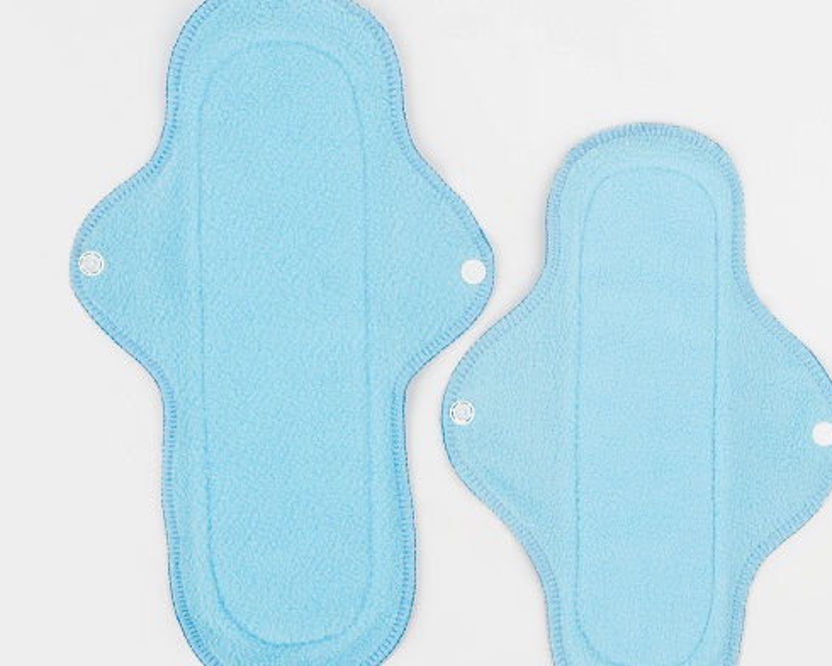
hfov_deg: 28.2
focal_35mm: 67
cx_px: 537
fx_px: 1650
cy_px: 404
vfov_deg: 22.8
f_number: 5.6
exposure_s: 1/160
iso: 100
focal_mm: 35
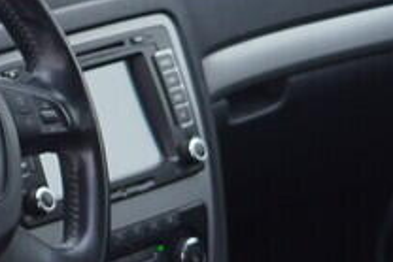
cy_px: 343
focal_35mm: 249
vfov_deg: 5.5
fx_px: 2720
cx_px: -478
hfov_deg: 7.8
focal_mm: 24
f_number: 2.8
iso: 125
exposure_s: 1/40
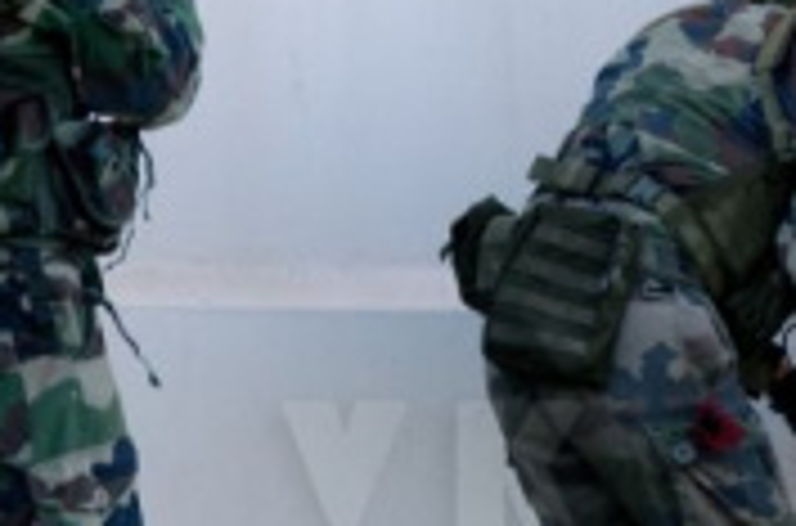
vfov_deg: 1.0
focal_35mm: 1354
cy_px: -72
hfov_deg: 1.5
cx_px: 427
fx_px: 29858
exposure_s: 1/125
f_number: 8
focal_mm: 200
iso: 200
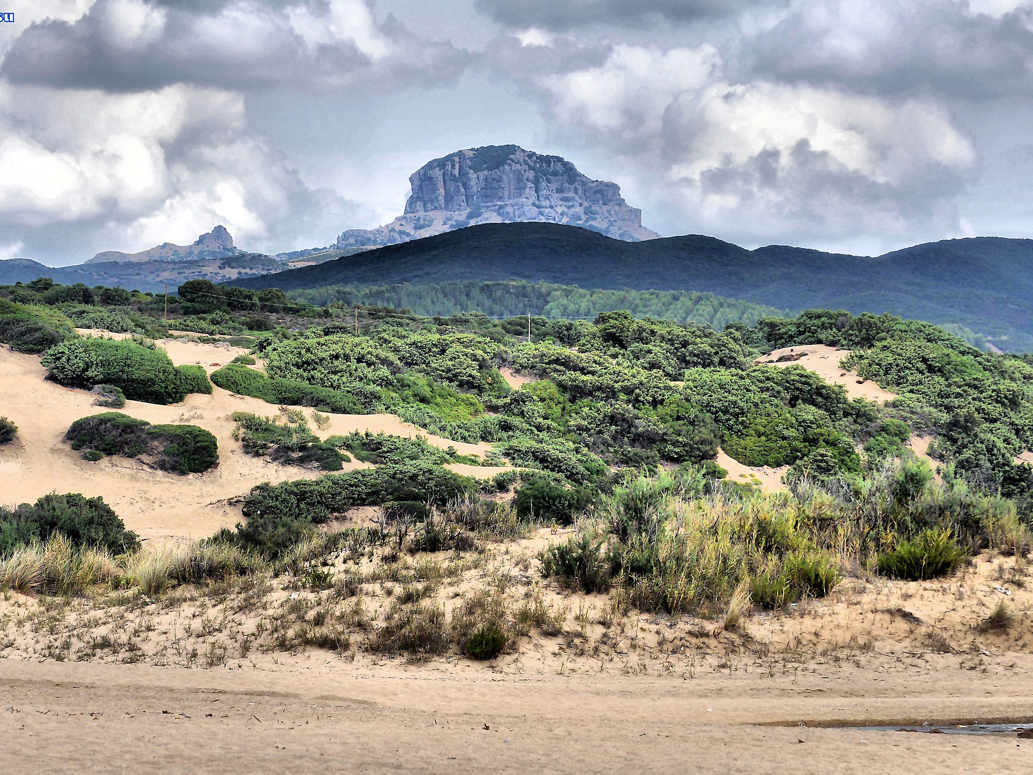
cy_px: 404
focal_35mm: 184
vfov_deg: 8.1
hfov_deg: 10.8
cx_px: 466
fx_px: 5479
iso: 200
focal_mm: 105
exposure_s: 1/400
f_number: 10
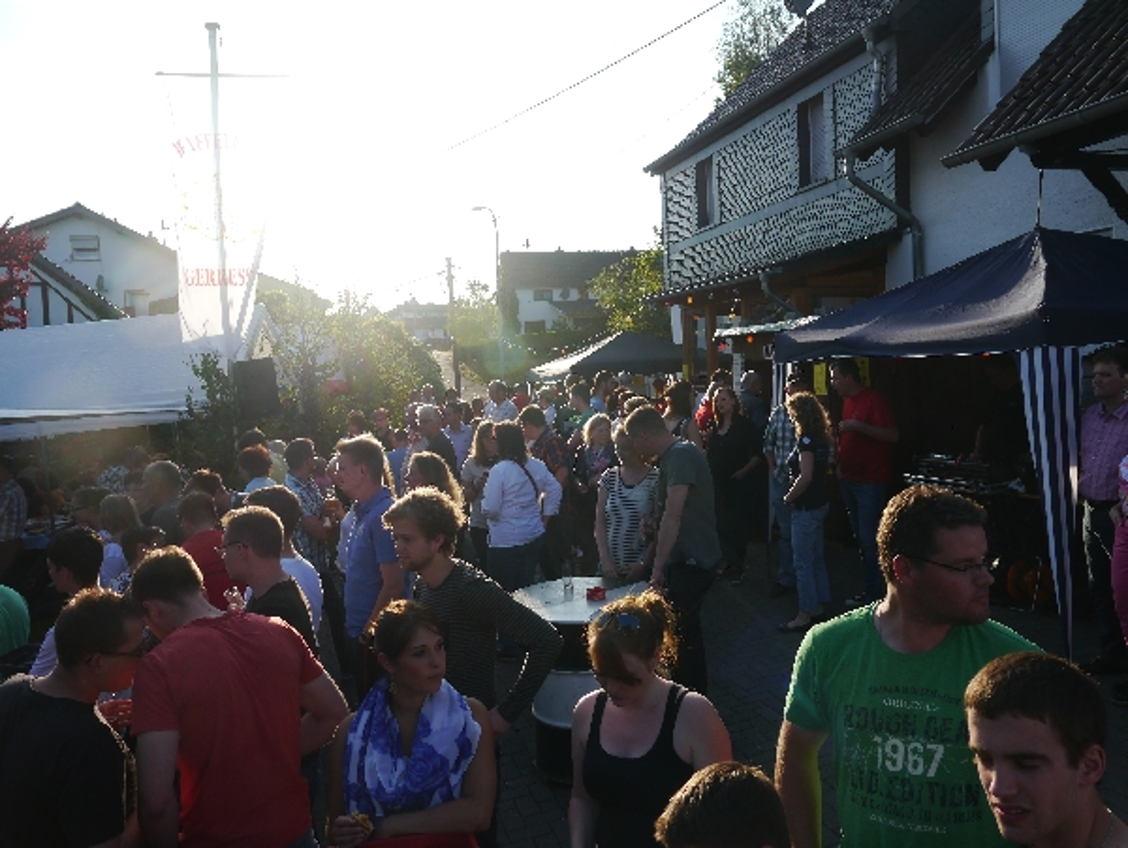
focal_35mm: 28
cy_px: 424
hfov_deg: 63.4
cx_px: 564
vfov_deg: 49.8
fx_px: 913
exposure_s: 1/400
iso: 160
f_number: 6.3
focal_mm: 14
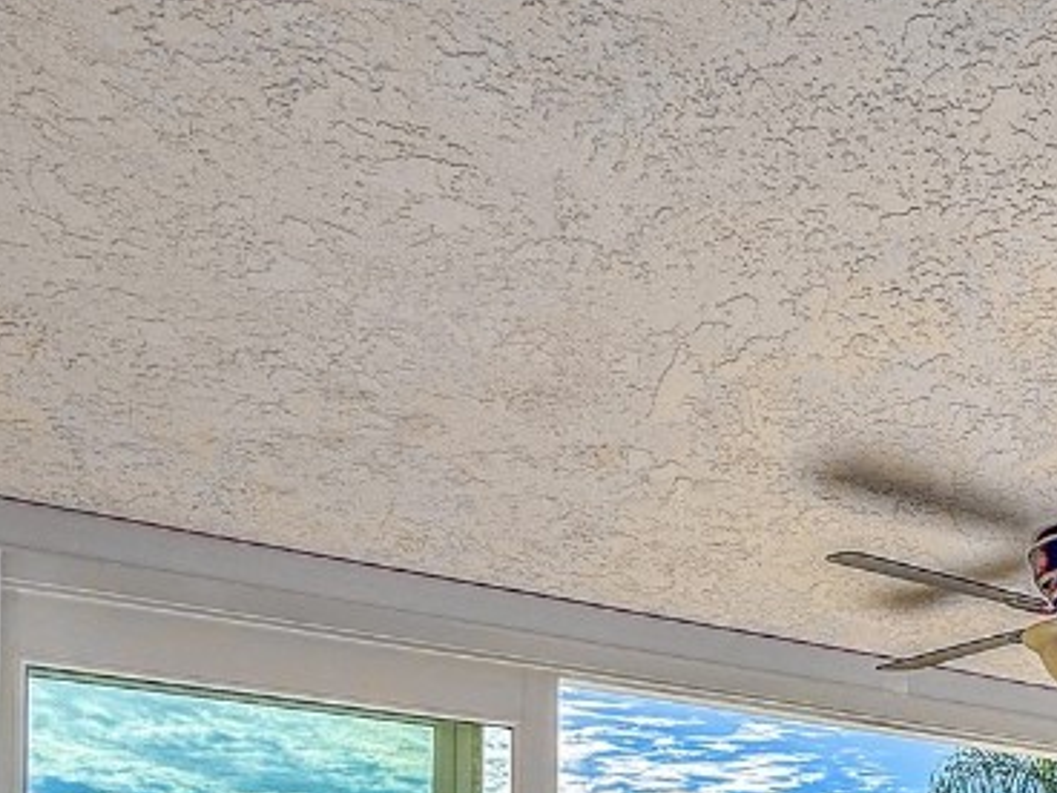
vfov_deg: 29.9
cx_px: 1040
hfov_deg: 42.0
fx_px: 1191
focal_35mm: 39
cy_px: 1014
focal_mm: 2.22
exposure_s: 1/3200
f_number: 2.2
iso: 64
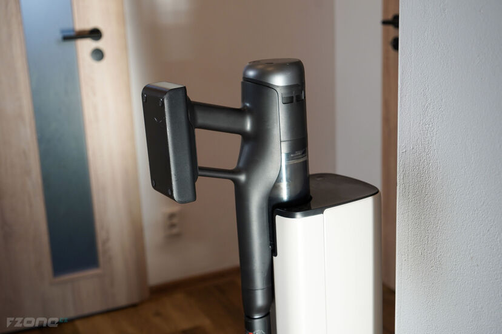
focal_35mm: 46
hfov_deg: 42.7
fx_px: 641
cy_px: 167
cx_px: 251
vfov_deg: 29.2
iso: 500
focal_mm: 46
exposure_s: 1/125
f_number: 4
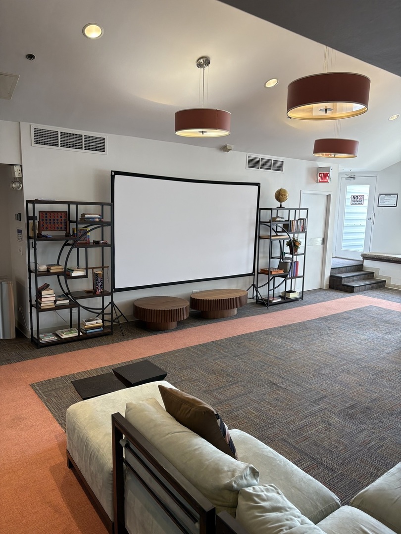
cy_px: 267
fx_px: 402
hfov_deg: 53.1
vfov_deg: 67.3
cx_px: 200
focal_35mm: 26
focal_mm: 5.96
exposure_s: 1/120
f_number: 1.6
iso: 100
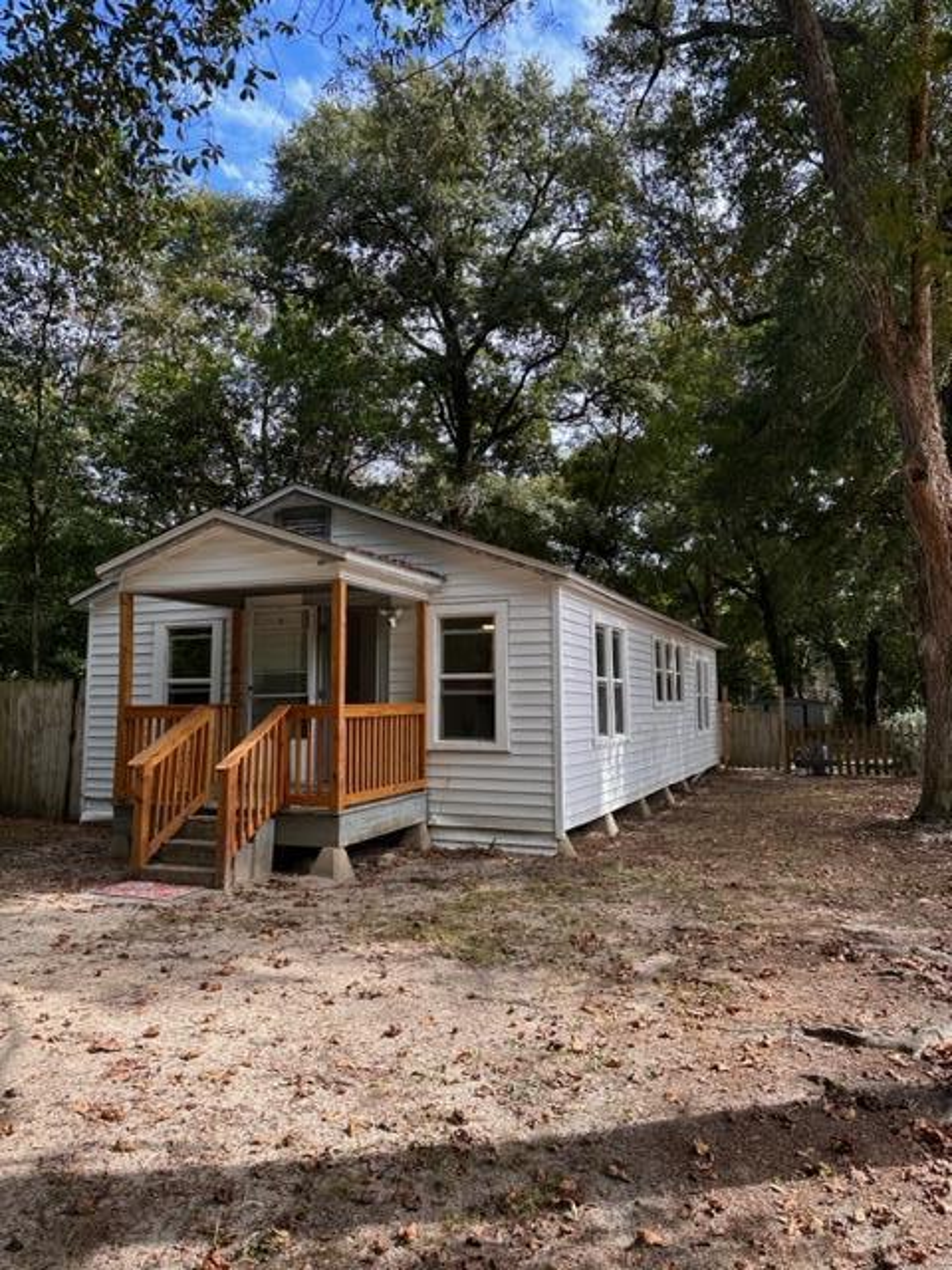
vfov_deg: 71.6
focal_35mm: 24
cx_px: 476
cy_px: 635
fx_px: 880
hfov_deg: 56.8
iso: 80
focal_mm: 6.86
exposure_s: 1/980
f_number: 1.78
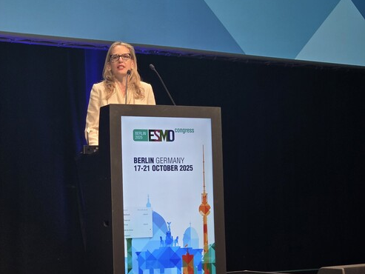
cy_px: 128
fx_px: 886
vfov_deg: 17.6
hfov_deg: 23.2
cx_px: 144
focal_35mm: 84
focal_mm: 7
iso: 100
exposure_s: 1/50
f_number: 2.4
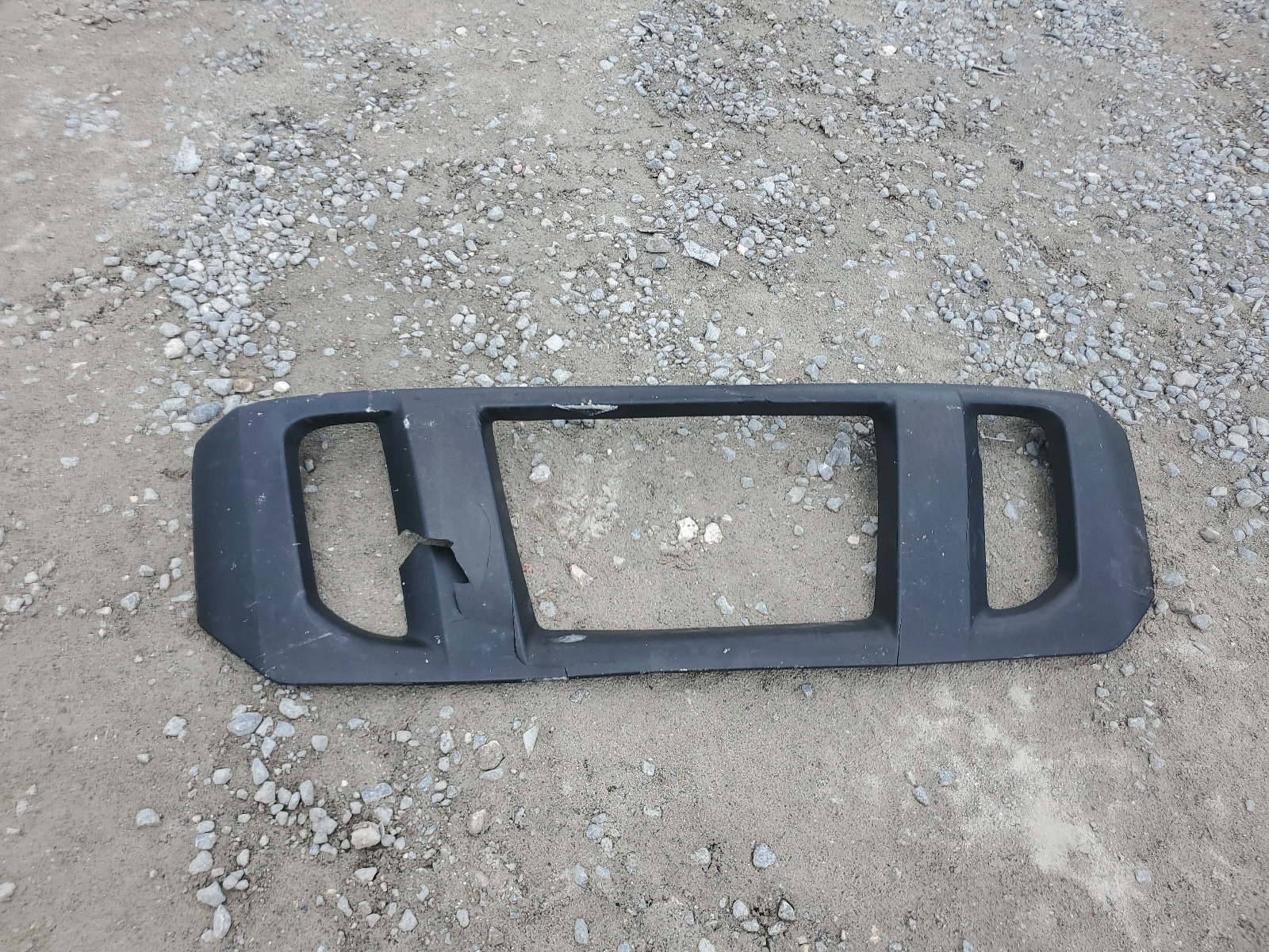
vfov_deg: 53.1
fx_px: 953
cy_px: 476
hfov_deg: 67.3
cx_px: 634
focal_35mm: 26
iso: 50
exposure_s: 1/2000
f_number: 1.5
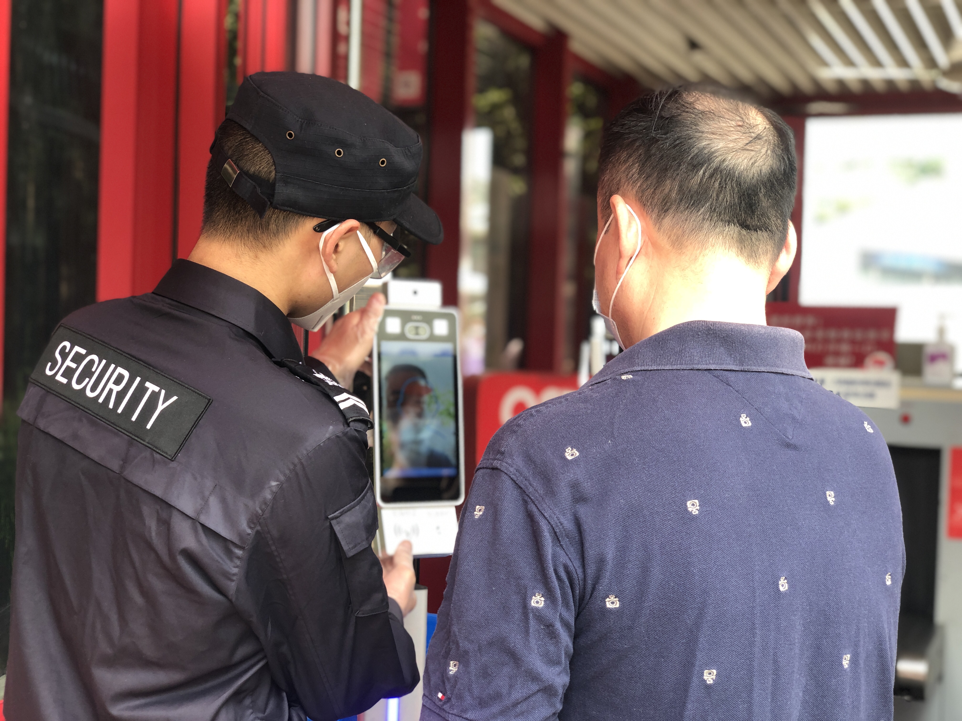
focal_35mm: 52
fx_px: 1445
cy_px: 360
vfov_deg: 28.0
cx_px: 481
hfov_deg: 36.8
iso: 32
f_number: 2.4
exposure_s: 1/60
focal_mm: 6
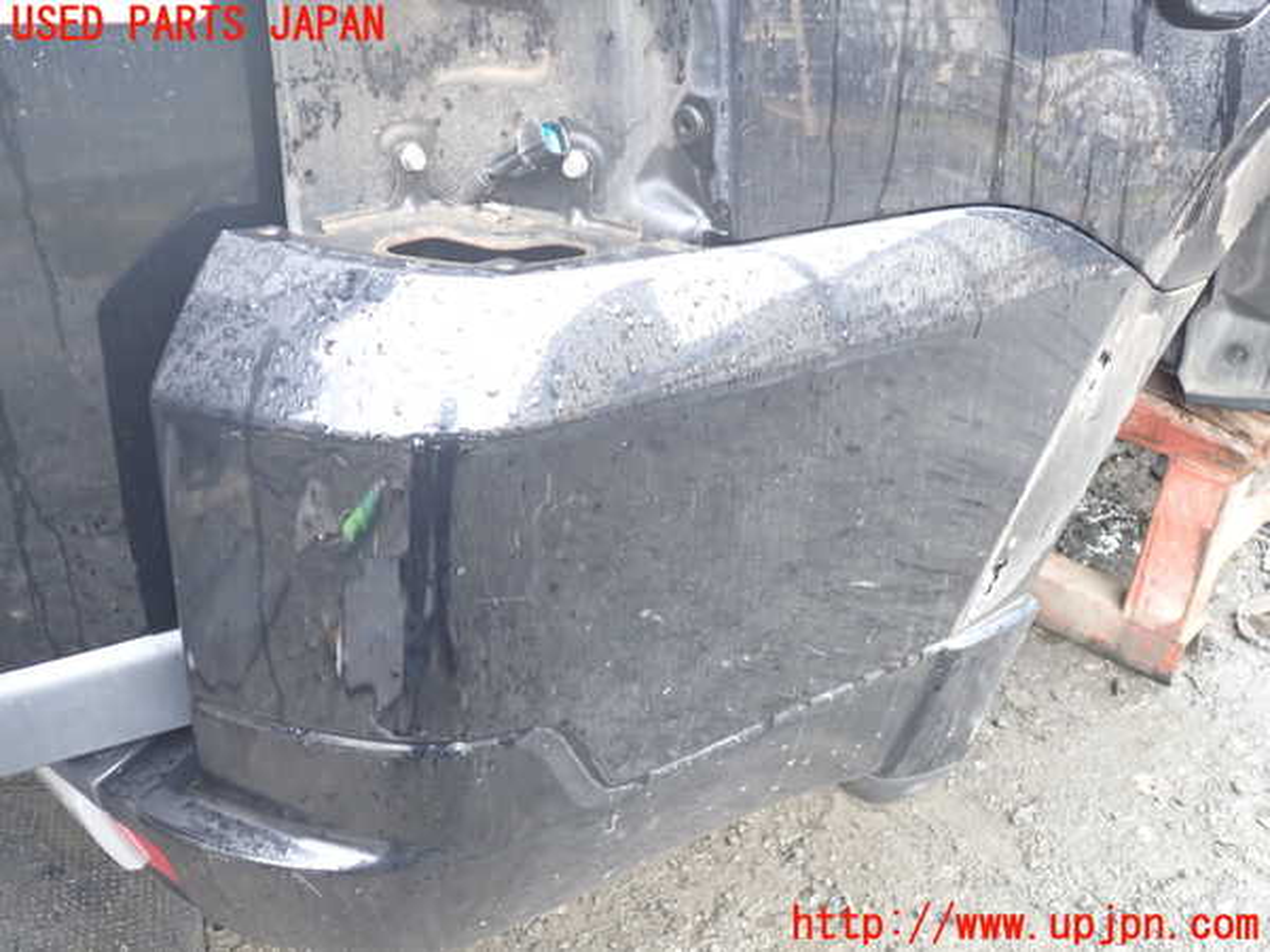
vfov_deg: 46.8
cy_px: 476
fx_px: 1101
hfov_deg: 60.0
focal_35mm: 30
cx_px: 635
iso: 200
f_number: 2.3
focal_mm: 5.4
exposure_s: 1/30
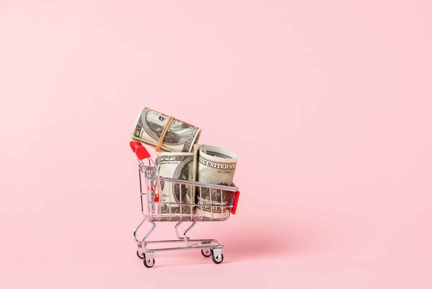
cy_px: 144
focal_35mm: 200
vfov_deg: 6.9
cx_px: 216
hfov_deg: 10.3
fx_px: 2401
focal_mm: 200
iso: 100
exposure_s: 1/200
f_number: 5.6
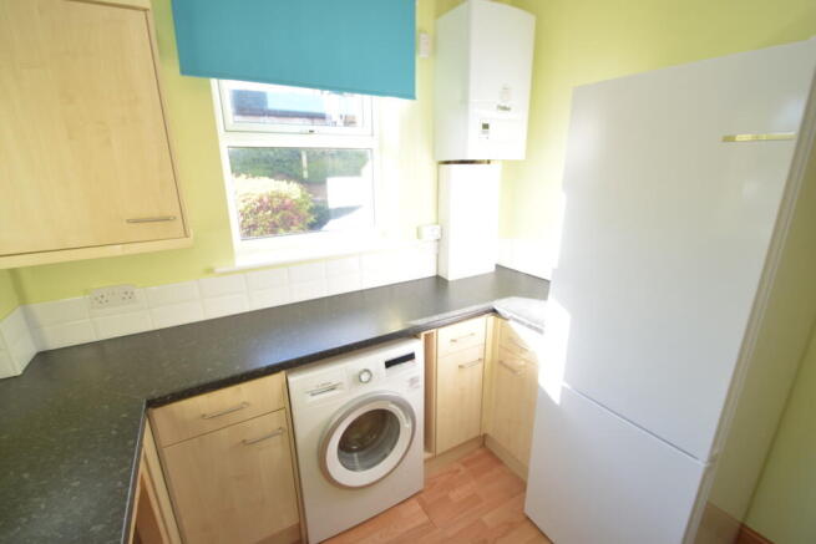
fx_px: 340
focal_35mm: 15
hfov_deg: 100.4
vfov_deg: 77.4
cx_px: 408
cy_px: 272
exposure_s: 1/200
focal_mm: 10
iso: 800
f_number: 6.3
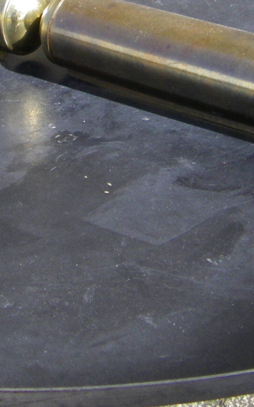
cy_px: 15
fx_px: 1694
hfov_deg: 8.6
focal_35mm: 153
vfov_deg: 13.5
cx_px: 119
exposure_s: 1/250
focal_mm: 6.3
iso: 64
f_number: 3.5
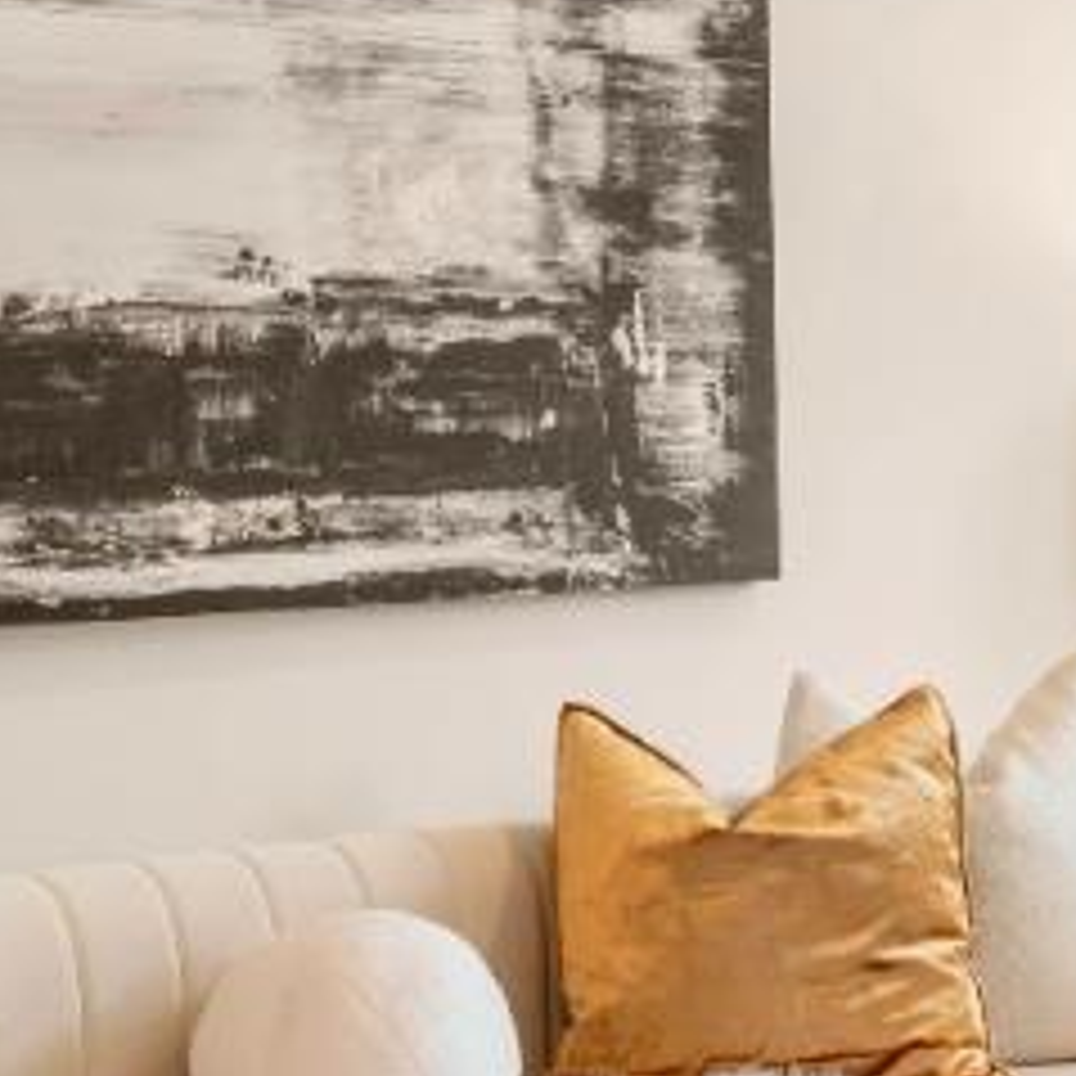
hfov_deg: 17.3
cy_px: 383
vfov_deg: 18.1
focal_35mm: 96
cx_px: 1270
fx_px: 3376
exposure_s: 1/5
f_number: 16
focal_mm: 18
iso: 250
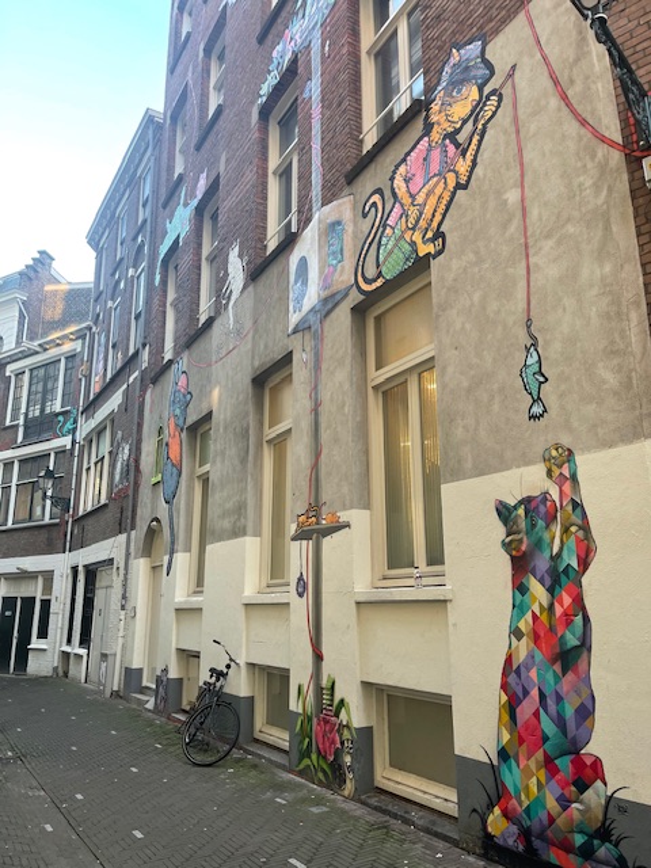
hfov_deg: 53.1
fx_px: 652
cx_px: 326
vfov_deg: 67.3
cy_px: 434
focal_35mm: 26
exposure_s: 1/100
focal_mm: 5.1
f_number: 1.6
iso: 80
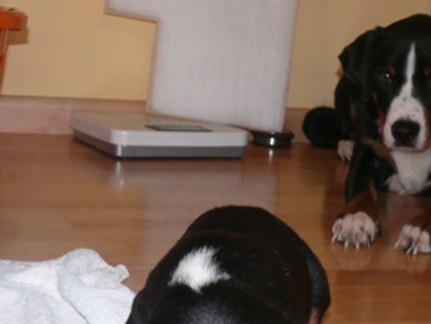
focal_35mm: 78
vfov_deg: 18.8
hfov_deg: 24.9
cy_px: 219
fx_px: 972
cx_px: 135
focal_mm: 7.4
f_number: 2.8
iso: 100
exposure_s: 1/30
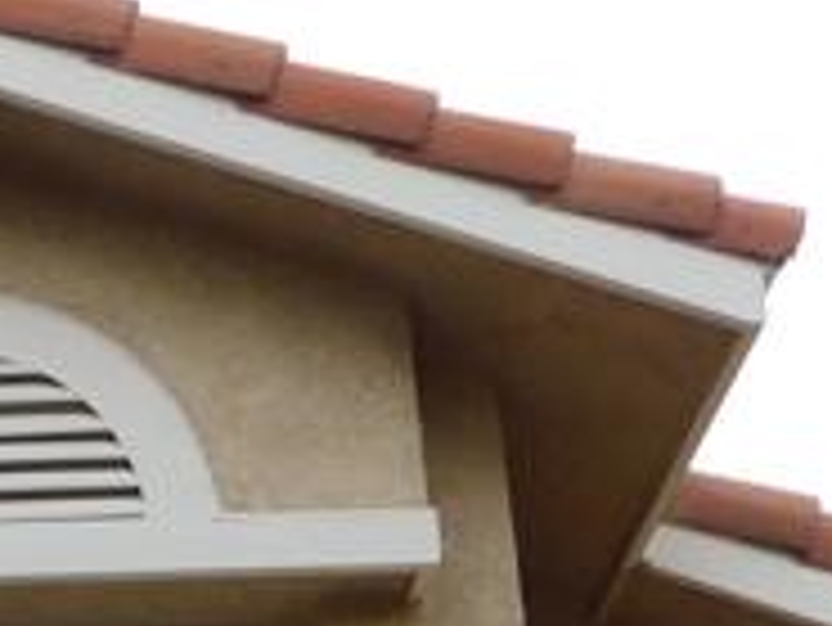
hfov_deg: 14.5
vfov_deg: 9.7
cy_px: 1720
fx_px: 3054
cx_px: -400
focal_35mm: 127
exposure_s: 1/640
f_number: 3
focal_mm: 4
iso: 125
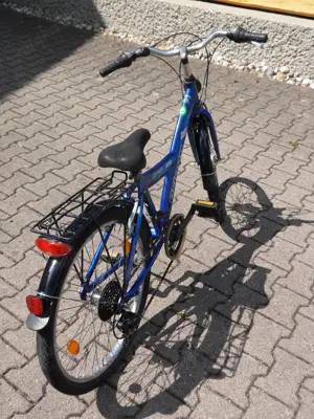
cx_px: 157
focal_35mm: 36
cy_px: 210
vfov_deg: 51.4
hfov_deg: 39.7
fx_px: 435
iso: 80
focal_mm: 6.3
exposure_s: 1/180
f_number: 8.7
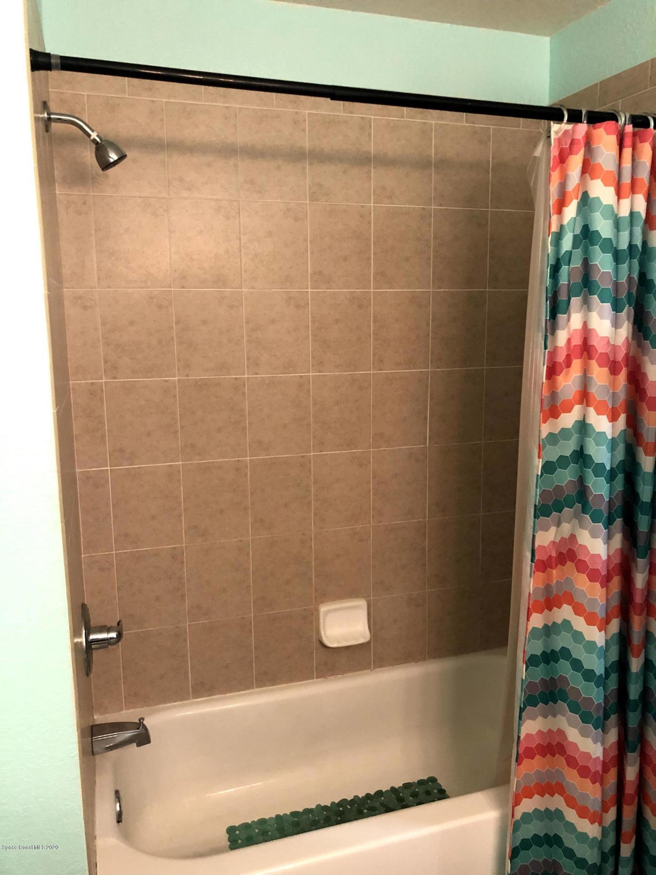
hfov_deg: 49.7
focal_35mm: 28
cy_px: 438
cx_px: 328
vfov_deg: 63.4
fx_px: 707
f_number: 1.8
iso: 100
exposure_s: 1/11
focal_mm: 3.99
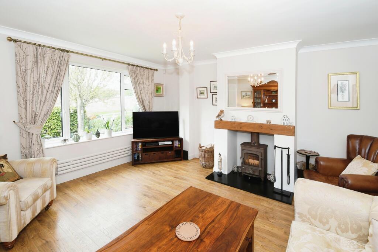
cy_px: 126
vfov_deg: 77.3
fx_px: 158
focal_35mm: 15
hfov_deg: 100.4
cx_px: 189
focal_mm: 10
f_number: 7.1
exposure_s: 1/60
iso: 800
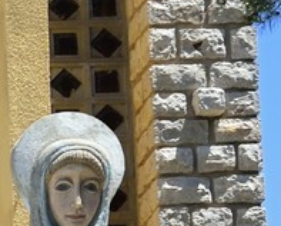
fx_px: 3172
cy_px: 634
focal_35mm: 381
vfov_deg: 4.0
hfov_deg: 4.6
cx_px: -856
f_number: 10
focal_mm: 50
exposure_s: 1/250
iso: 200
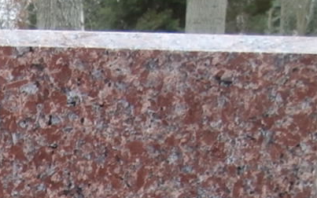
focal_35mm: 101
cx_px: -210
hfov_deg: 17.6
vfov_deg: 11.5
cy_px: 416
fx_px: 873
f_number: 3
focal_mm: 4.2
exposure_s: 1/40
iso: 100
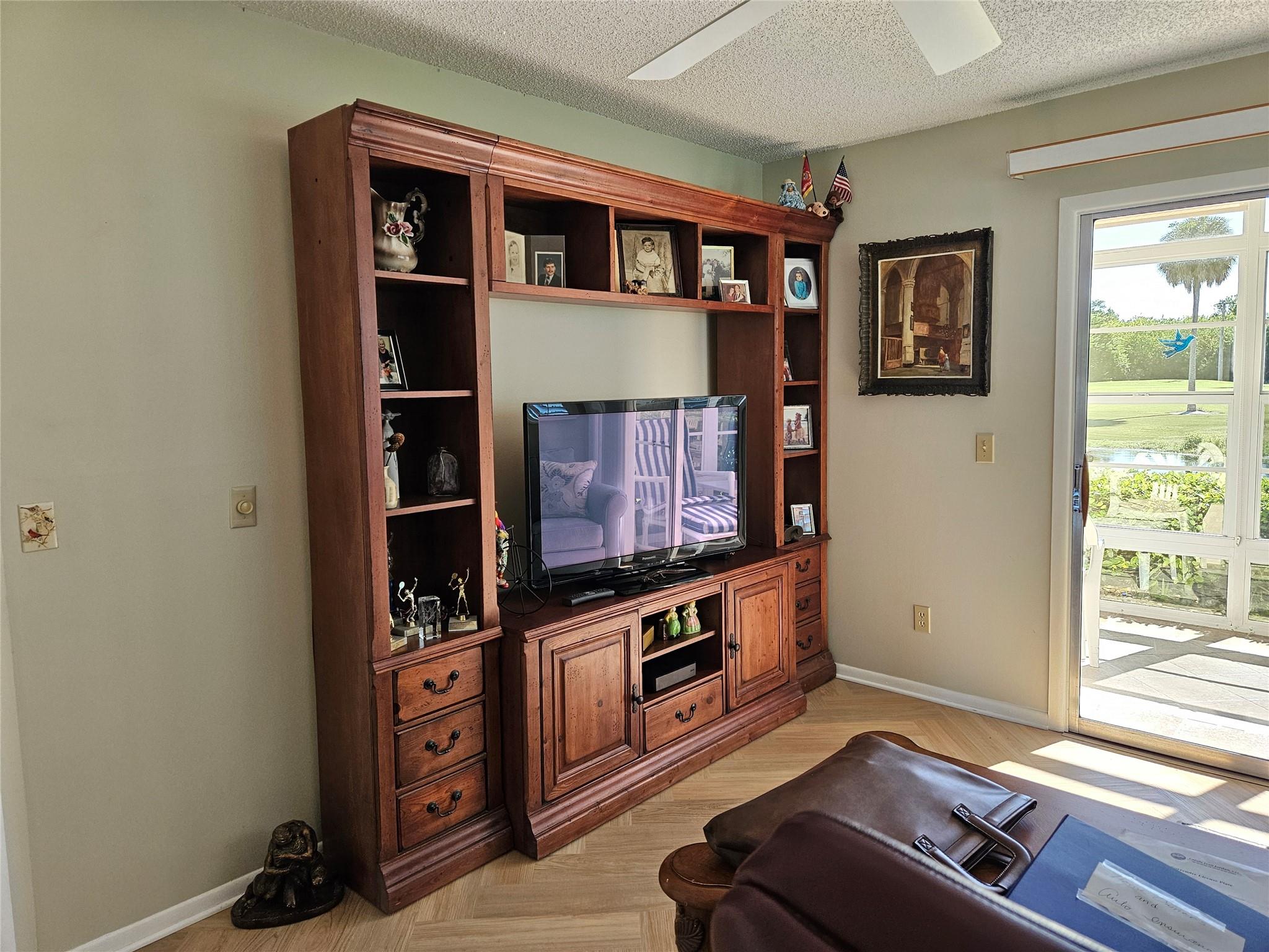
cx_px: 634
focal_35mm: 23
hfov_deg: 73.9
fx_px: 843
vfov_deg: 58.9
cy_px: 476
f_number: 1.8
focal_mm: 5.4
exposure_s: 1/170
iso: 400
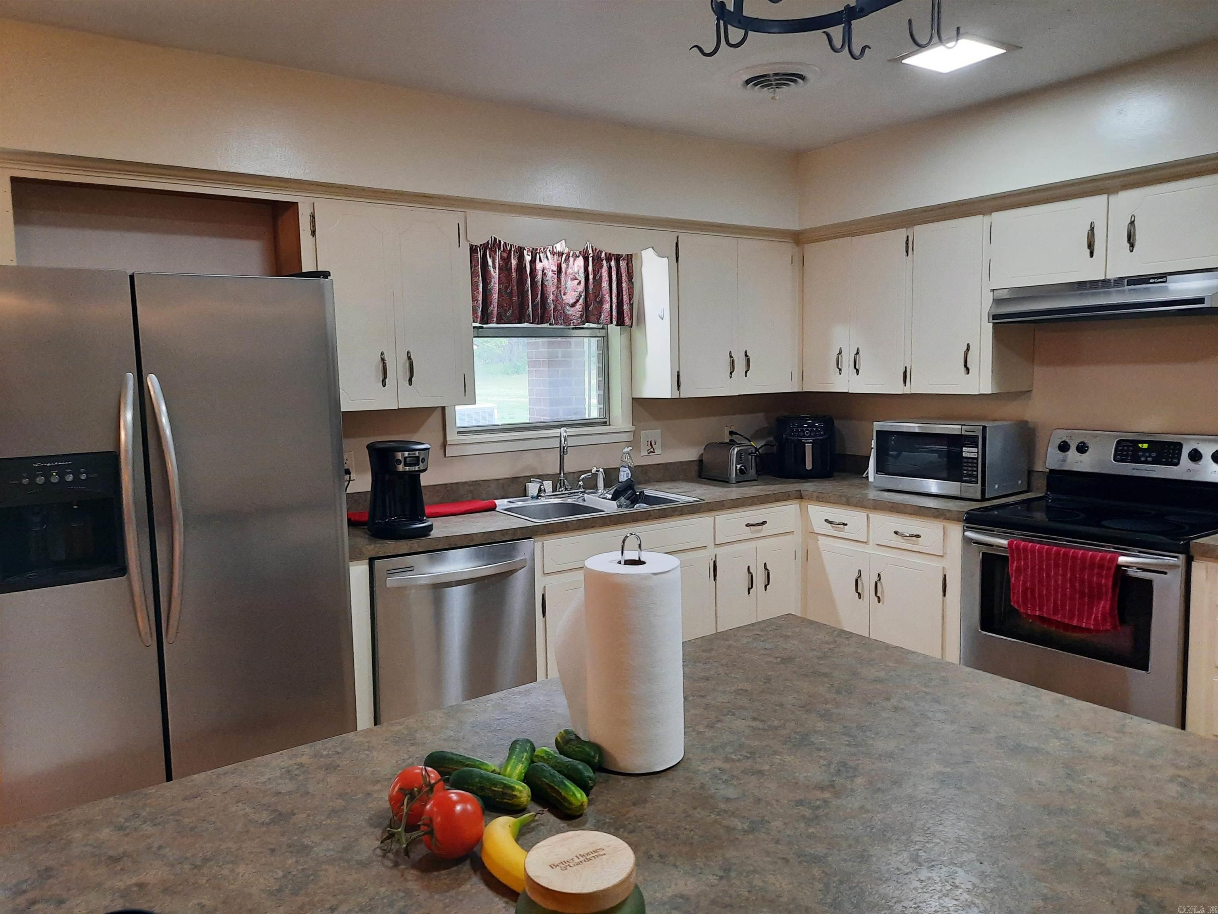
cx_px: 609
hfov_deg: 69.4
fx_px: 880
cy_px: 457
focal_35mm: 25
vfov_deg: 54.9
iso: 320
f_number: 2
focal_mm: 4.6
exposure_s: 1/40
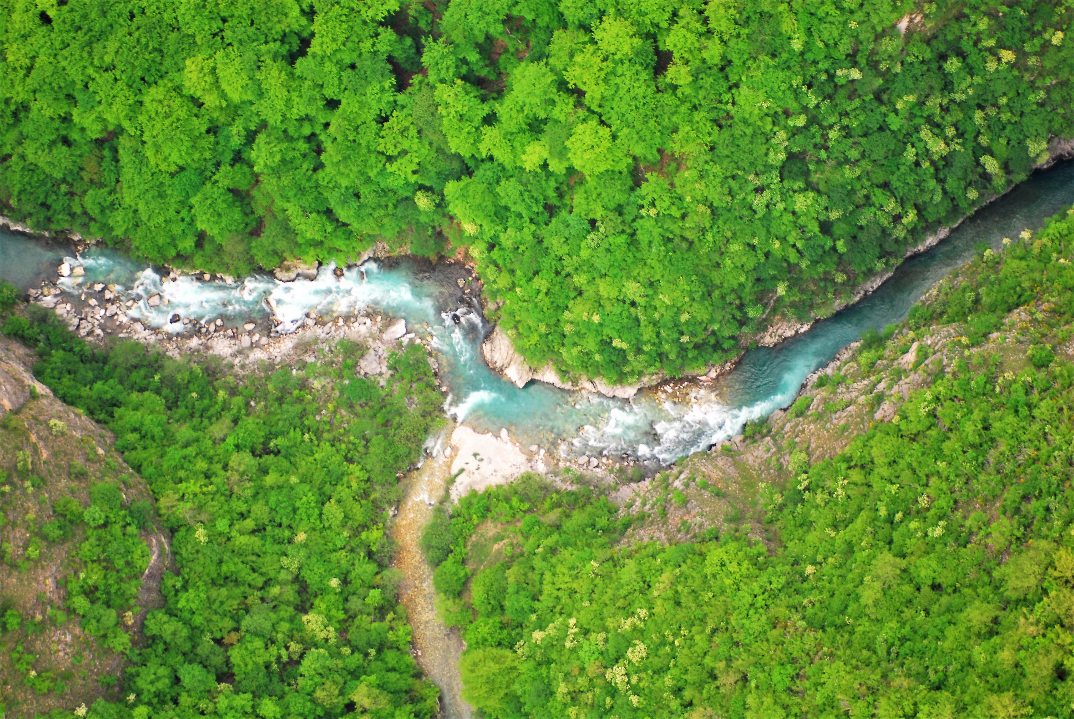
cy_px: 360
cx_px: 537
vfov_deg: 13.1
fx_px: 3136
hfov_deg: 19.4
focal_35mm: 105
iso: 200
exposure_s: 1/320
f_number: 2.8
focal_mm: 70
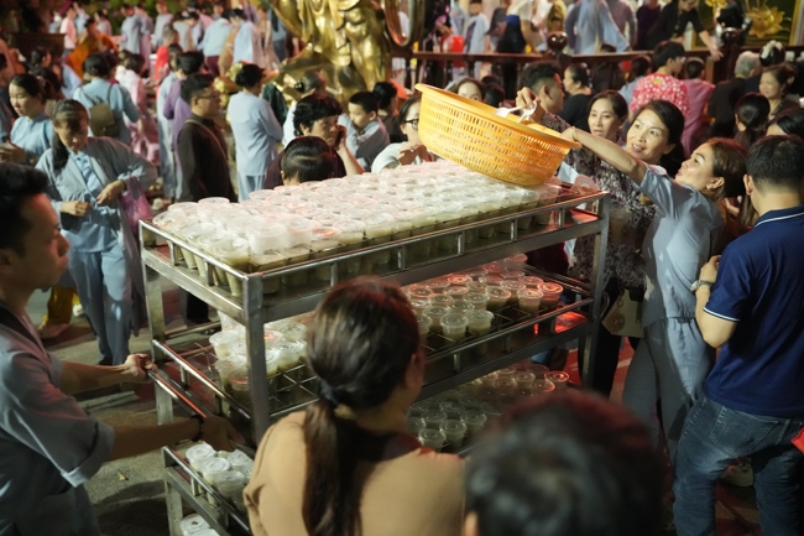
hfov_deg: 54.4
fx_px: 781
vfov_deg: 37.8
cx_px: 402
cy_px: 268
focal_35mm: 35
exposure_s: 1/100
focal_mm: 35
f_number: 2.8
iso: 16000
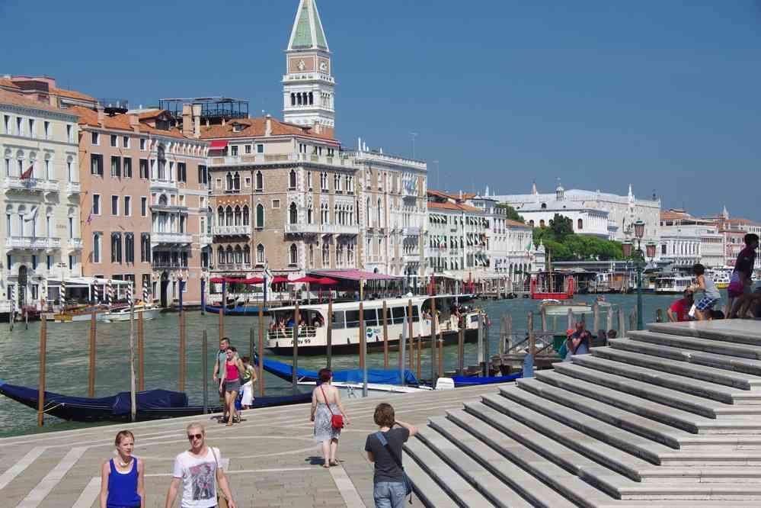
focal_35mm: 75
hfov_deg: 27.0
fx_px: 1585
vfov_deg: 18.2
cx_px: 380
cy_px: 254
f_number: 11
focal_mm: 50
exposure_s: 1/125
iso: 200
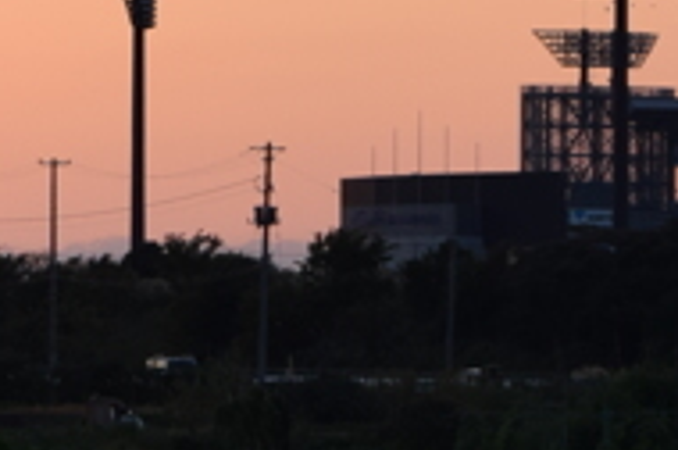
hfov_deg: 4.5
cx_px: -1046
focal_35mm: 446
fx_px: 8380
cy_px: 216
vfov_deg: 3.1
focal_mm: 55
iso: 200
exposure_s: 1/200
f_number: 6.3
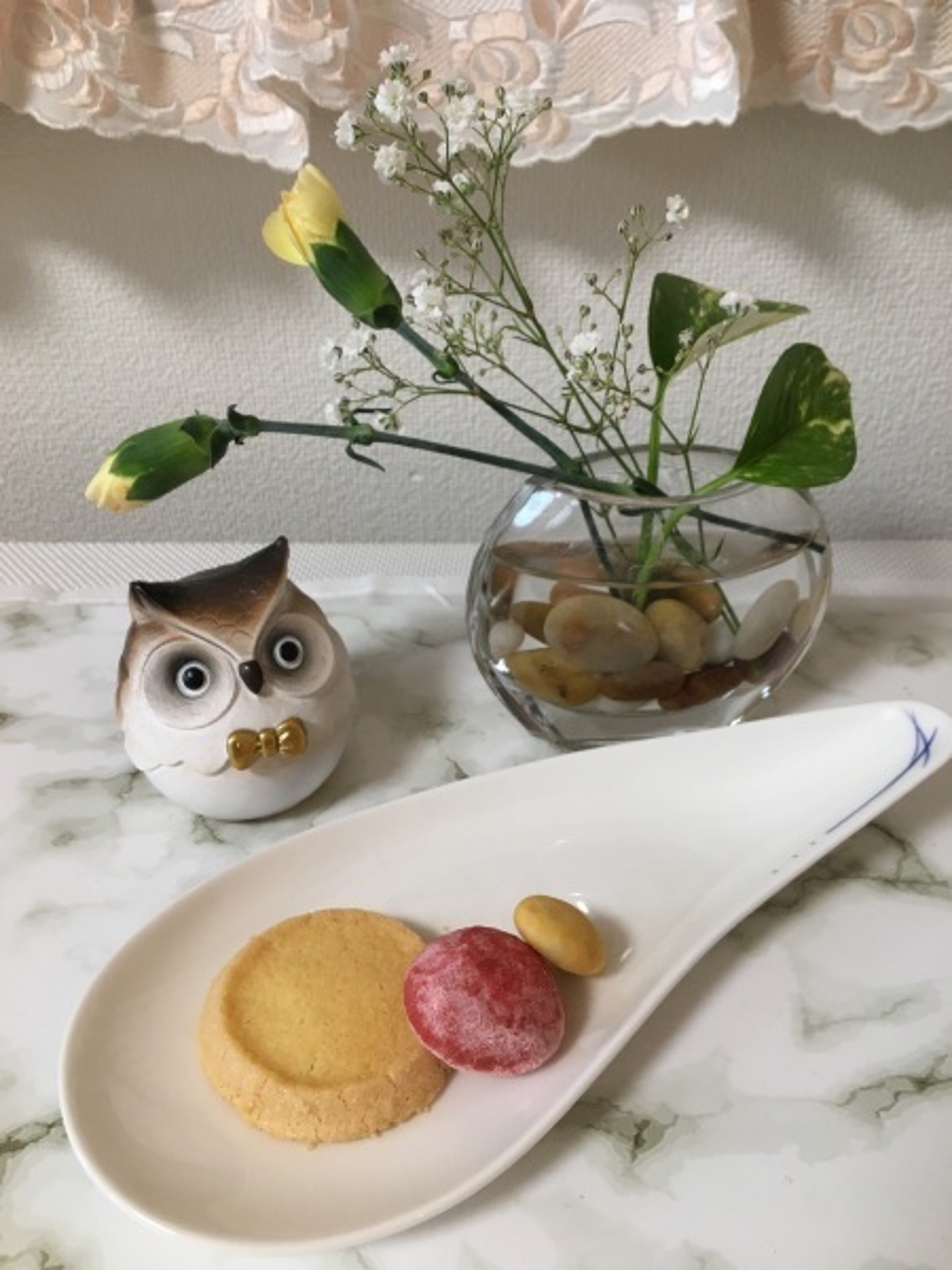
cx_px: 476
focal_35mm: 29
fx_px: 1063
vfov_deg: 61.7
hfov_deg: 48.2
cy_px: 635
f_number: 2.2
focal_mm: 4.15
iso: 125
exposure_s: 1/33
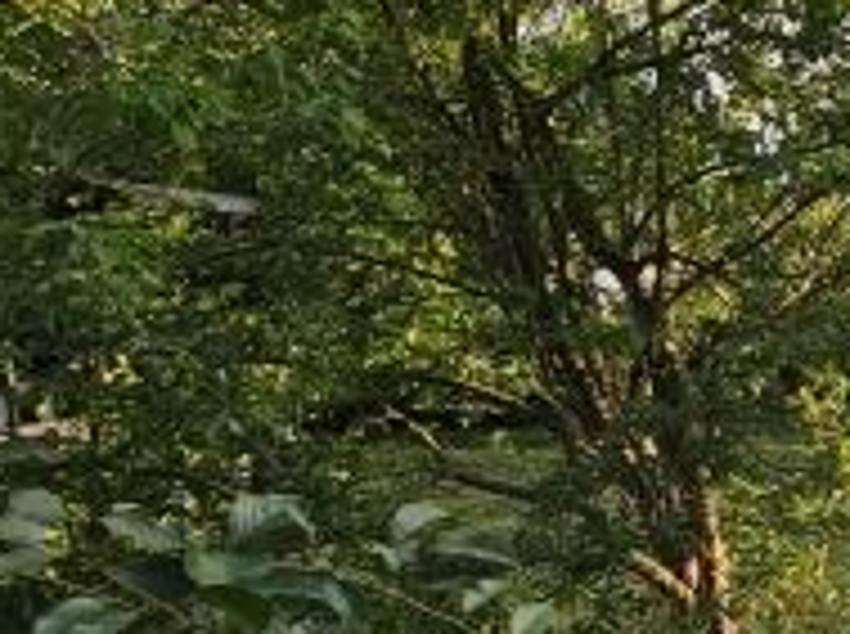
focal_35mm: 43
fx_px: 1054
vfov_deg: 33.2
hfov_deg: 29.5
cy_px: 427
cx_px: 1232
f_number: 2.2
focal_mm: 2.2
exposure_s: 1/775
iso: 50
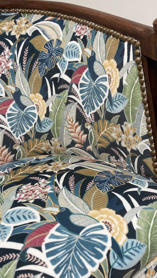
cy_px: 141
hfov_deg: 32.0
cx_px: 79
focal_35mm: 37
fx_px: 274
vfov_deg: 54.0
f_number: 1.8
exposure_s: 1/50
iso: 64
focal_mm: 3.99
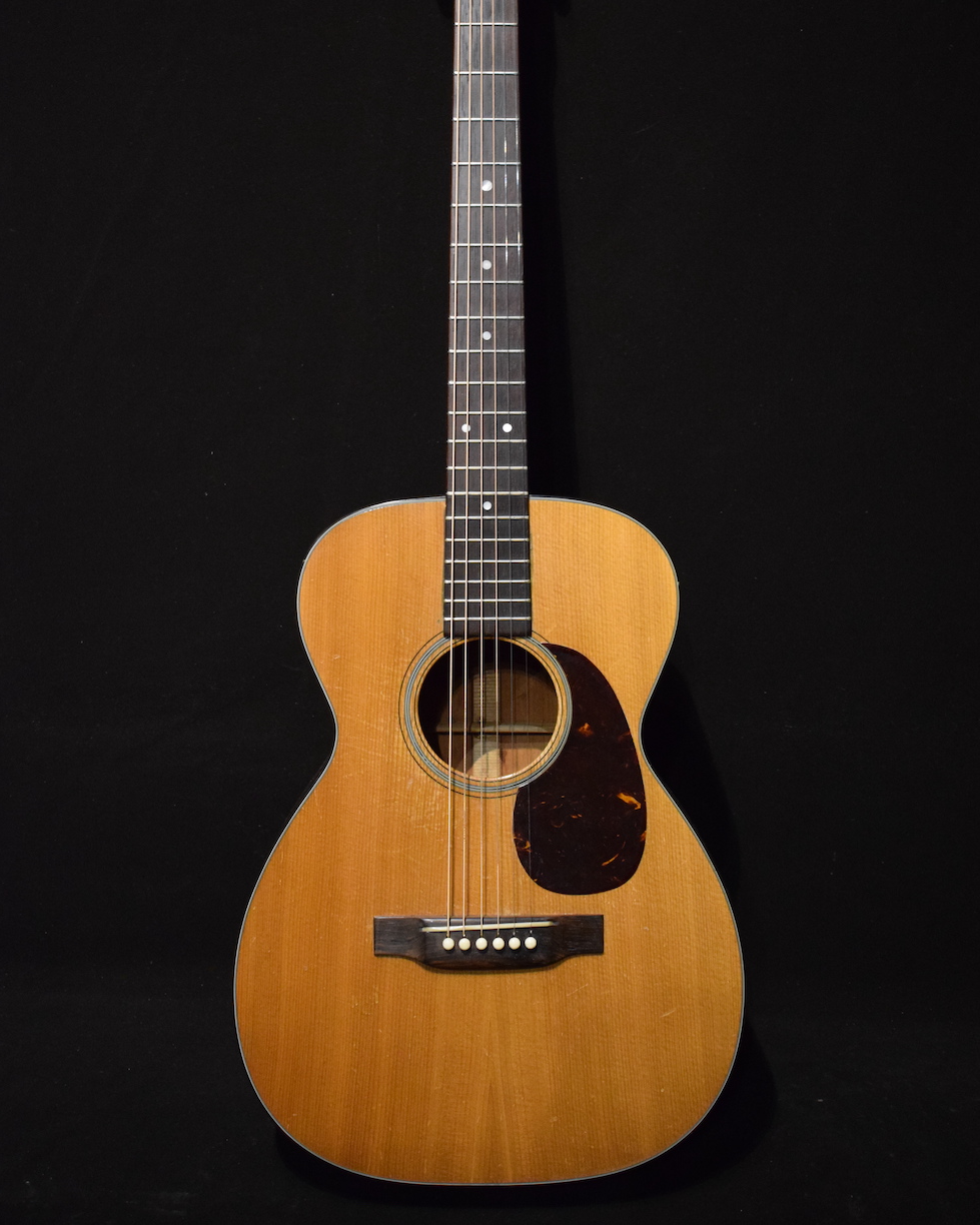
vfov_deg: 39.7
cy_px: 478
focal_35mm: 47
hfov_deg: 32.4
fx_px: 1689
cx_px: 488
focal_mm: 27
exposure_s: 1/25
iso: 3200
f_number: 4
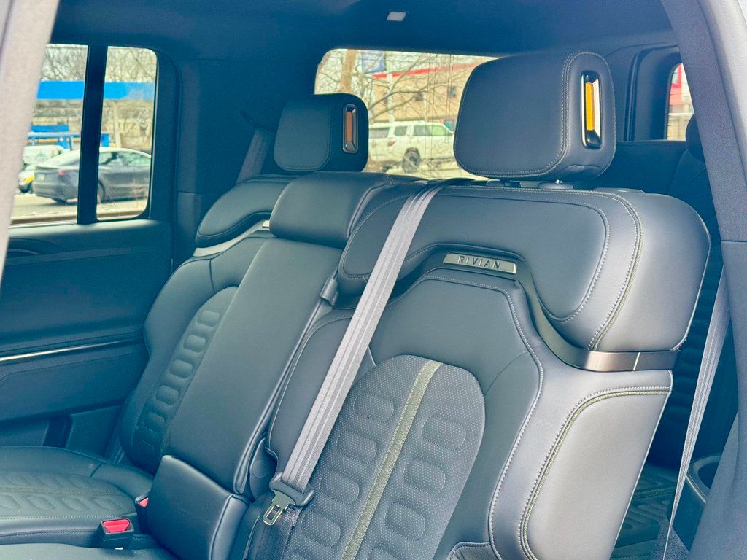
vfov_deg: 30.3
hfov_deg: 39.7
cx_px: 374
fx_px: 1036
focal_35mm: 48
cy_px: 280
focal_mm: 6.76
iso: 80
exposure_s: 1/172
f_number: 1.78
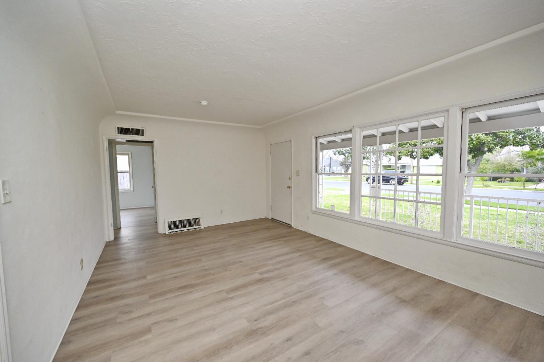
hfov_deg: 104.3
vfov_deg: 81.1
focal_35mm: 14
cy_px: 181
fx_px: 211
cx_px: 272
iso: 900
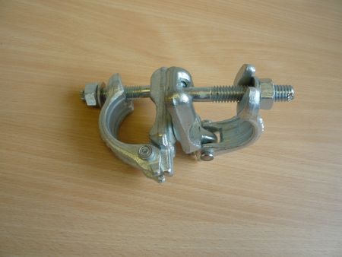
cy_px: 128
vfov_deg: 46.8
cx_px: 171
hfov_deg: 59.9
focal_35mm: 30
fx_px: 297
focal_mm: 5.2
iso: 100
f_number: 3.3
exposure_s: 1/50
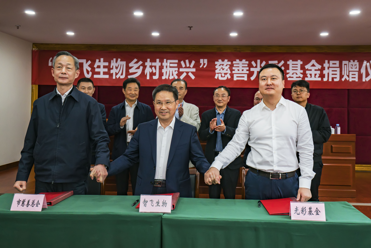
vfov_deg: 45.0
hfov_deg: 63.7
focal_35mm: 29
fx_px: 299
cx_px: 186
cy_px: 124
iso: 1000
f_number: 4
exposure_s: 1/250
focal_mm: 29
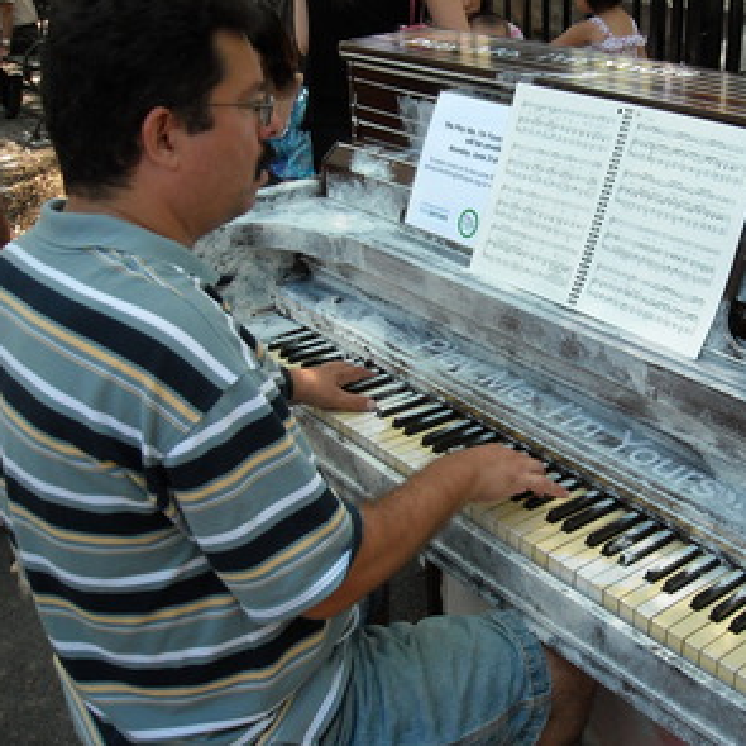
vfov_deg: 40.0
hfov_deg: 39.8
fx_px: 1024
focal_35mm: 42
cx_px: 460
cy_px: 372
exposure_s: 1/192
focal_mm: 5.7
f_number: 2.8
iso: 147
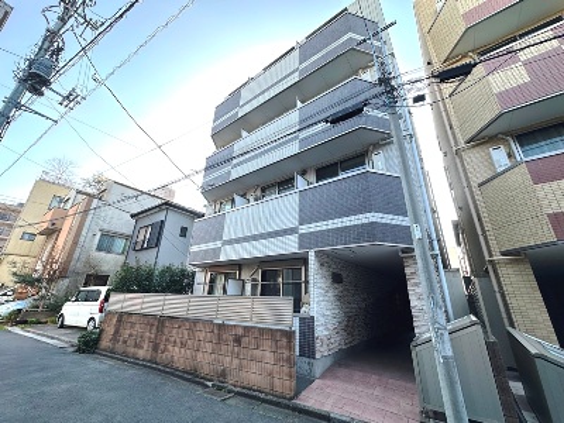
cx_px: 282
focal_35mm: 14
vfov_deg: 85.7
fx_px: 228
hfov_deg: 102.1
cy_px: 212
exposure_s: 1/222
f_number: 2.2
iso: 40
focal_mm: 2.22
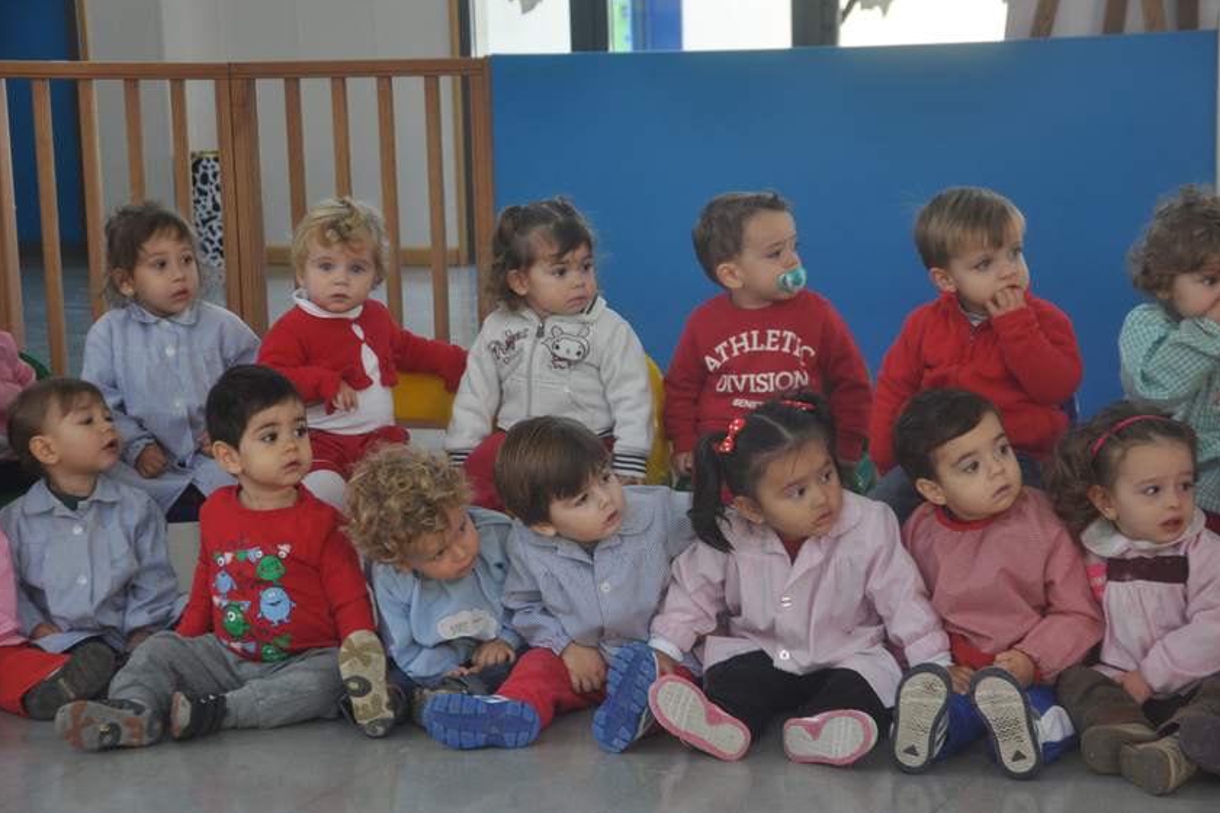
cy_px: 407
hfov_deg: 21.7
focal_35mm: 94
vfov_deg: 14.6
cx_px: 611
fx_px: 3185
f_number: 5.3
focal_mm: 62
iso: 500
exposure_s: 1/60
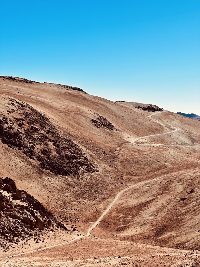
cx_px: 100
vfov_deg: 25.3
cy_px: 134
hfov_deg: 19.1
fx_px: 593
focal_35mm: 77
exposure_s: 1/1143
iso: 32
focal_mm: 9
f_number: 2.8
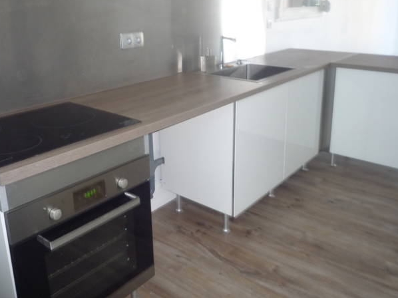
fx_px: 379
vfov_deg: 42.4
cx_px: 200
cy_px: 102
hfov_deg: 55.4
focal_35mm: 33
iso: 125
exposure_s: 1/4
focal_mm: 4.4
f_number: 2.8
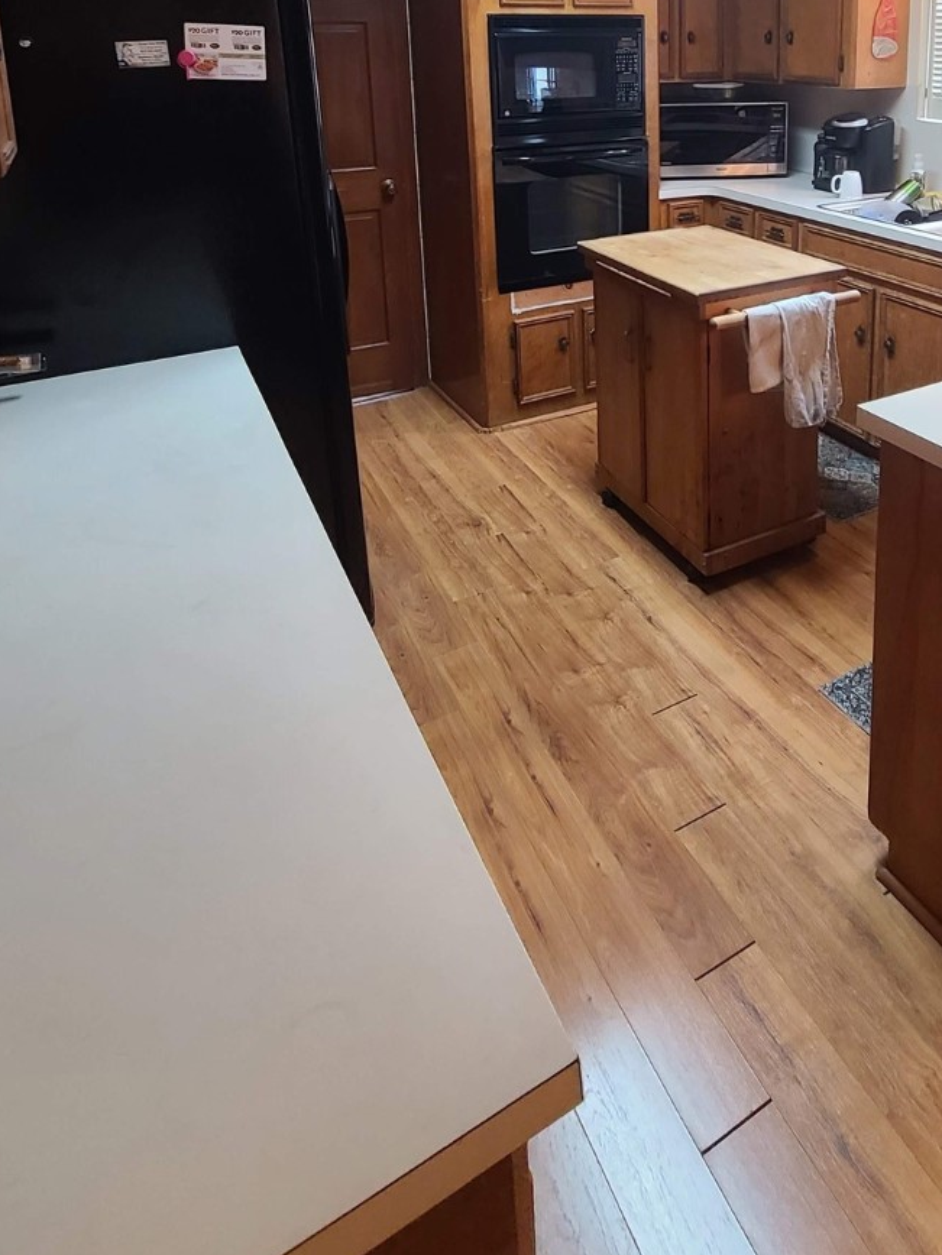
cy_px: 204
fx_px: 835
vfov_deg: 65.3
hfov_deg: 56.9
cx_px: 664
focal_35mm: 23
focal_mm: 2.2
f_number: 2.2
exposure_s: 1/40
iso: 320
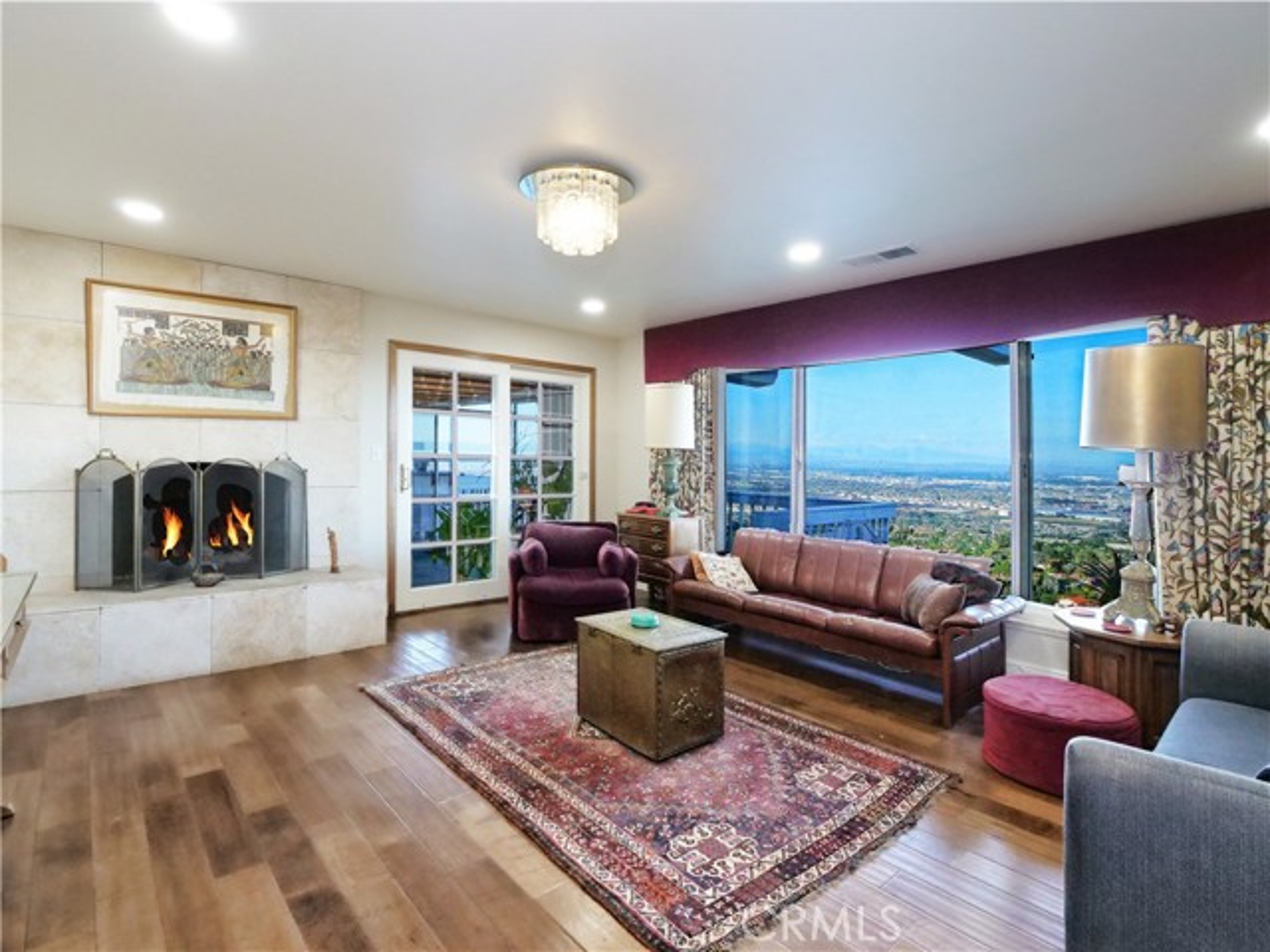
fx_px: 587
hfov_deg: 94.5
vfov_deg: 78.1
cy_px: 476
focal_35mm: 16
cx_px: 635
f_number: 5.6
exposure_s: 1/100
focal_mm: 8
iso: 2500
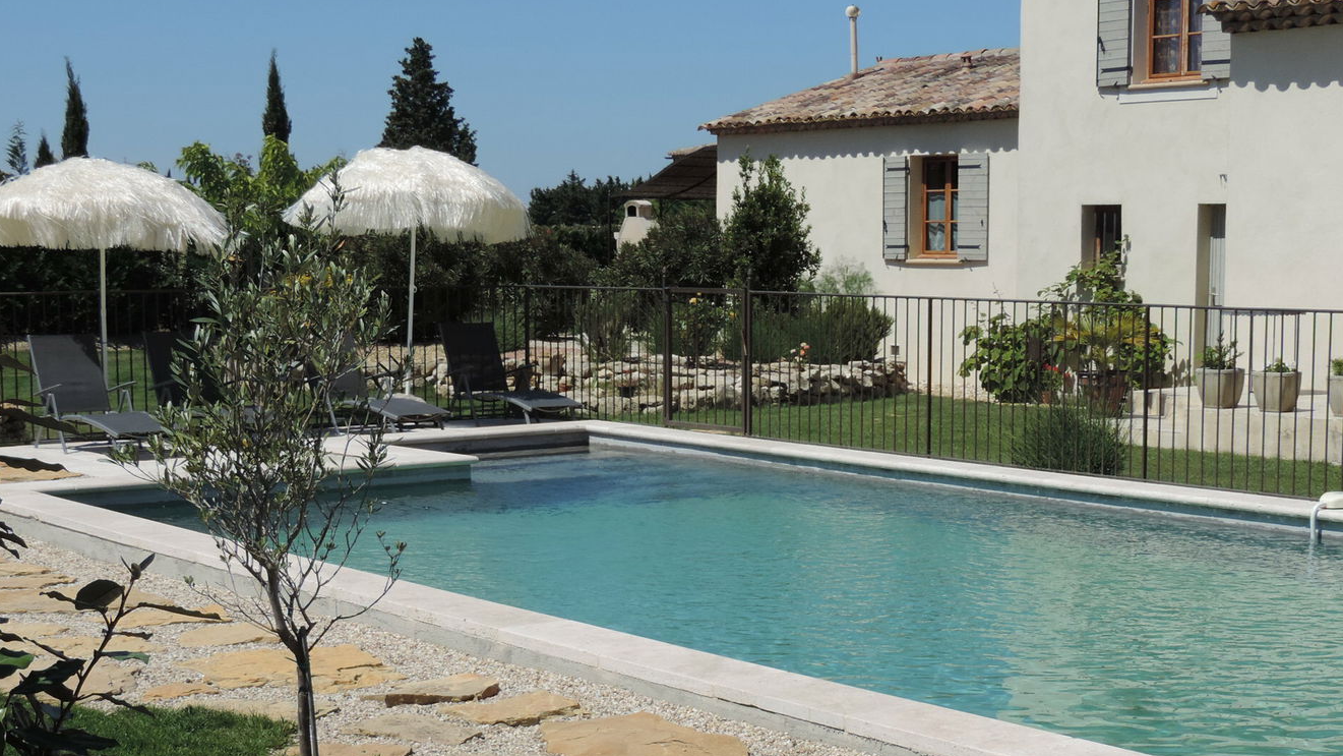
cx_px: 726
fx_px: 2208
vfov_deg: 19.3
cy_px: 566
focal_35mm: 62
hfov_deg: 33.8
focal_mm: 8.3
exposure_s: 1/1600
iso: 80
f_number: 3.5
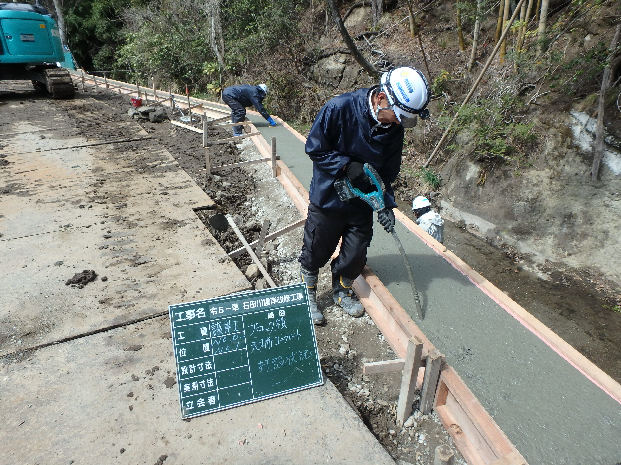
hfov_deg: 79.0
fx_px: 377
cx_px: 310
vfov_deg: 63.4
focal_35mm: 21
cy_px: 232
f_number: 3.5
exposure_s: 1/800
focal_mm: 3.7
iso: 125
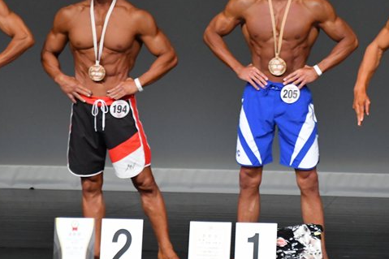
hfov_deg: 3.7
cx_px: 277
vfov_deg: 2.5
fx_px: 6027
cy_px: 75
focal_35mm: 558
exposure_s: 1/400
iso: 5000
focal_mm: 230
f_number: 5.6
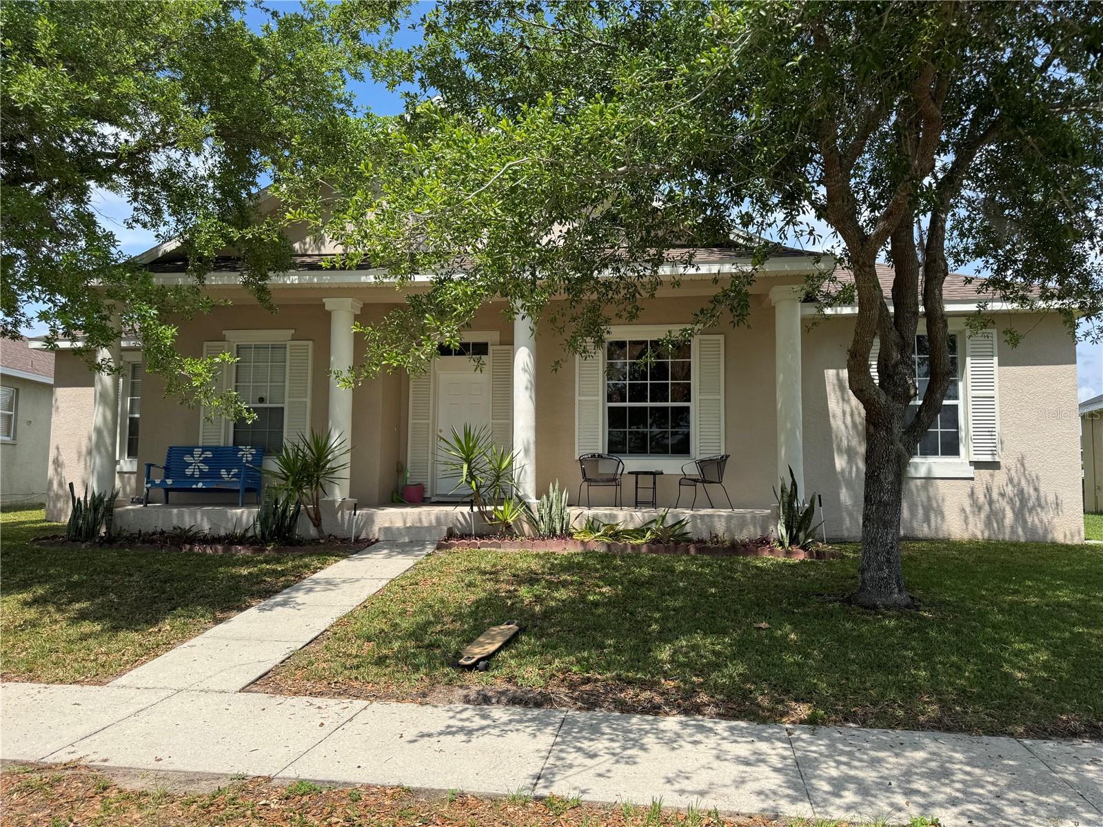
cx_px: 552
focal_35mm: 24
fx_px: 765
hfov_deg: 71.6
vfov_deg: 56.8
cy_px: 414
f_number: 1.78
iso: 80
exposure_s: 1/2174
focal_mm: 6.76
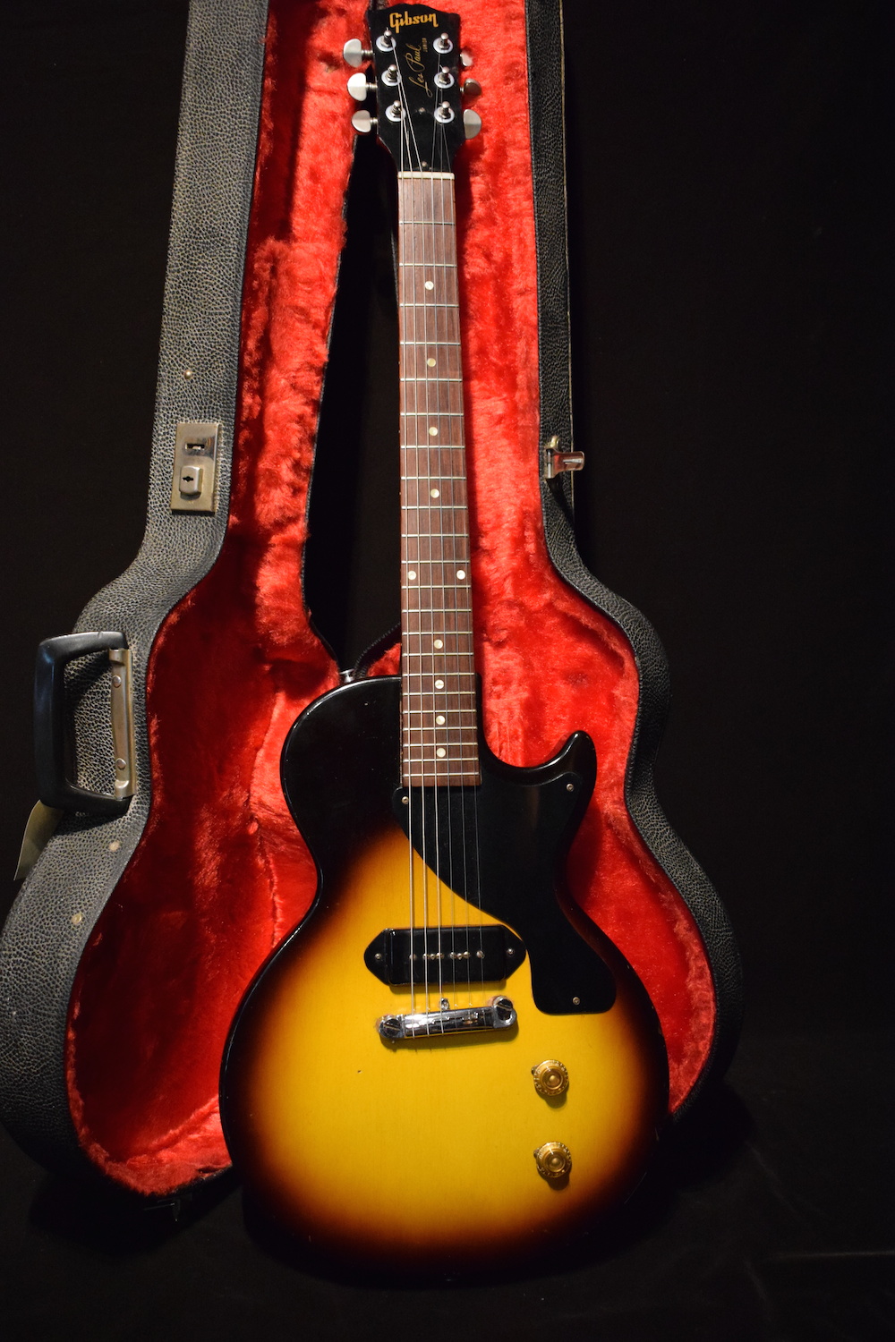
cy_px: 671
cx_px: 448
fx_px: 1510
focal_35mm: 40
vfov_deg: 47.9
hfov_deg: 33.0
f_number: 4
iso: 4000
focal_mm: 27
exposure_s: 1/60
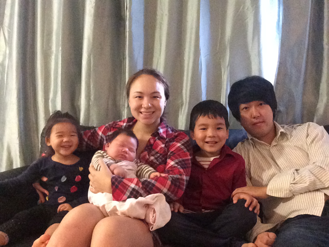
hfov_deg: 58.4
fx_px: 295
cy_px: 124
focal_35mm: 31
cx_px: 164
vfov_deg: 45.4
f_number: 2.4
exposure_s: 1/15
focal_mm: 2.15
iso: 1250
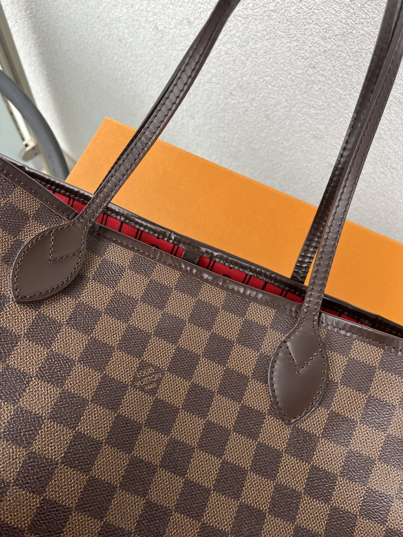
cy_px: 268
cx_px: 202
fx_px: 404
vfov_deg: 67.3
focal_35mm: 26
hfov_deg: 53.1
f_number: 1.6
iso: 100
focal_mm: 5.1
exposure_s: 1/121
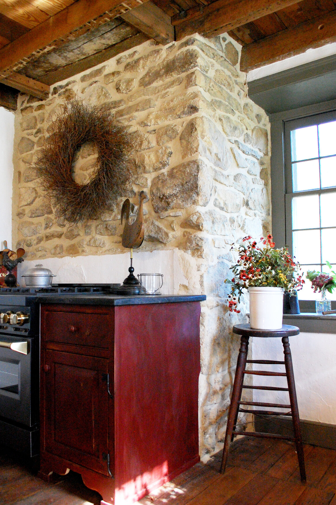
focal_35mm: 28
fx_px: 393
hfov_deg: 46.3
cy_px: 249
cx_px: 166
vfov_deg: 65.5
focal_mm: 18
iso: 1600
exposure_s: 1/100
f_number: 5.6
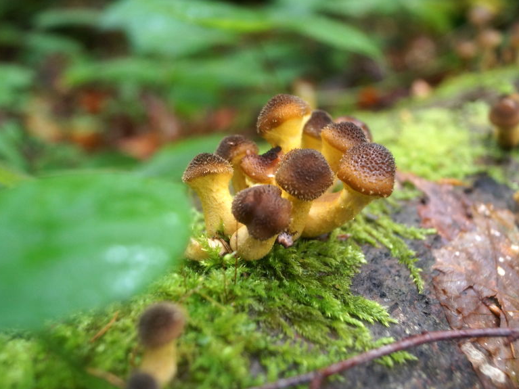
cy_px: 196
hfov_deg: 43.8
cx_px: 284
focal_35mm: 43
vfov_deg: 33.6
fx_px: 645
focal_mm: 26
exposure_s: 1/40
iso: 800
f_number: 4
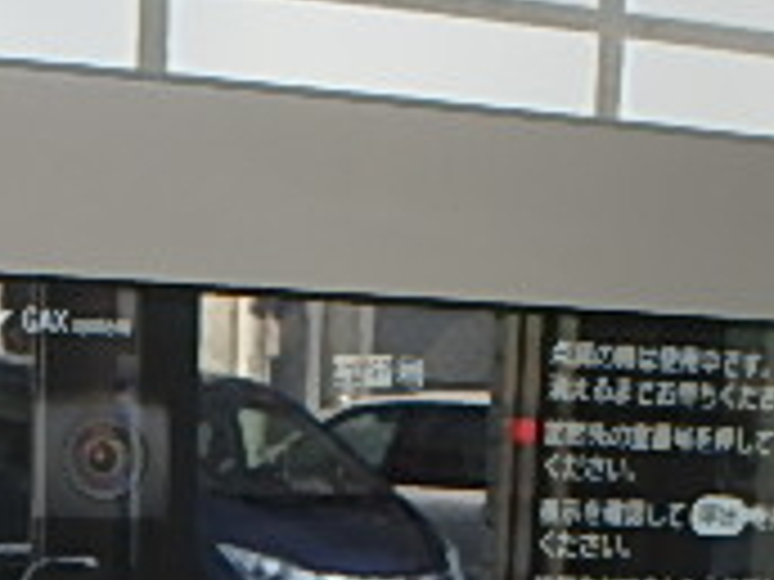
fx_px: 1744
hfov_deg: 24.9
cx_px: 279
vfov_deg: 17.3
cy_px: 823
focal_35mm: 78
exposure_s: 1/60
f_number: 3.5
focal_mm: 3.7
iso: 125
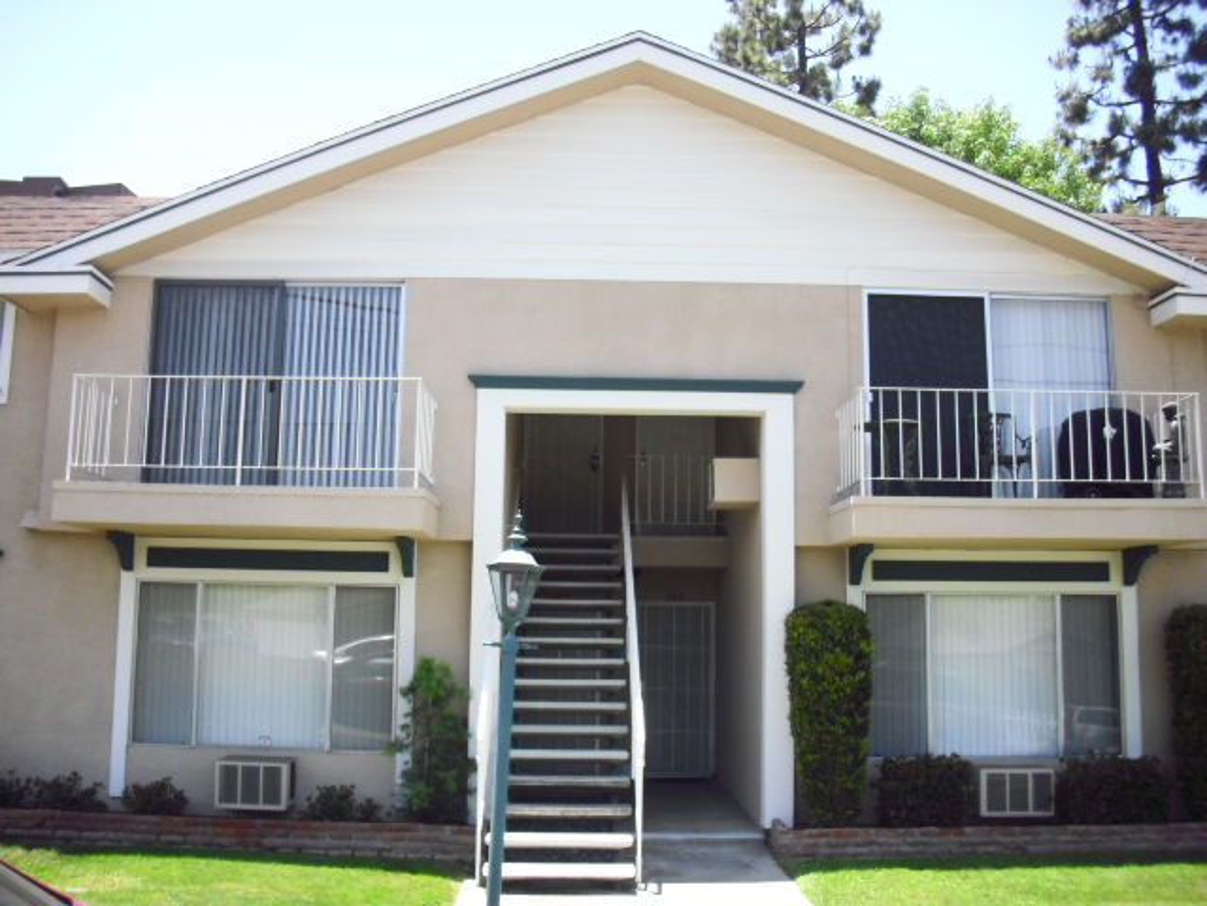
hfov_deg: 49.0
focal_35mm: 38
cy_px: 453
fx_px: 1325
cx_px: 604
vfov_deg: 37.7
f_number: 8
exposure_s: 1/125
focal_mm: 6.2
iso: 200
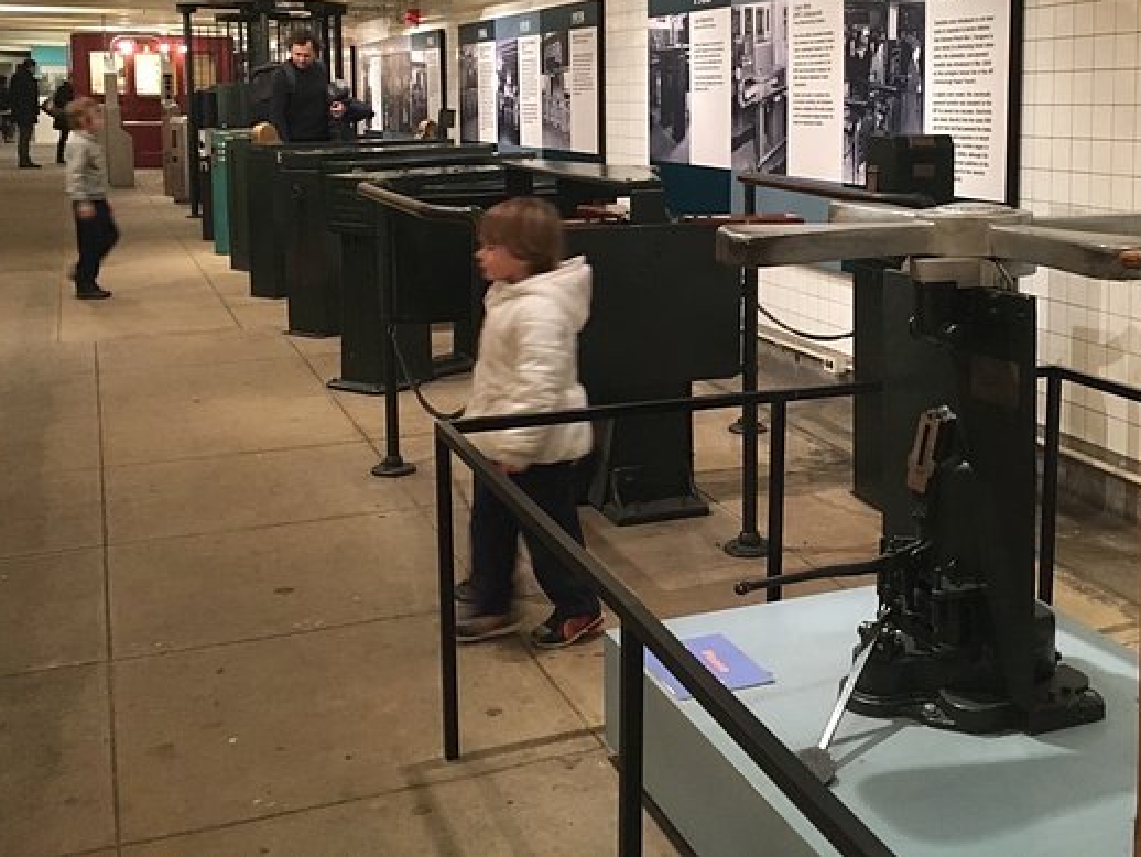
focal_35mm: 42
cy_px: 239
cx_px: 729
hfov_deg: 44.3
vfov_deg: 33.8
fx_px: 1385
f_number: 2.2
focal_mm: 4.15
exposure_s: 1/20
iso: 200
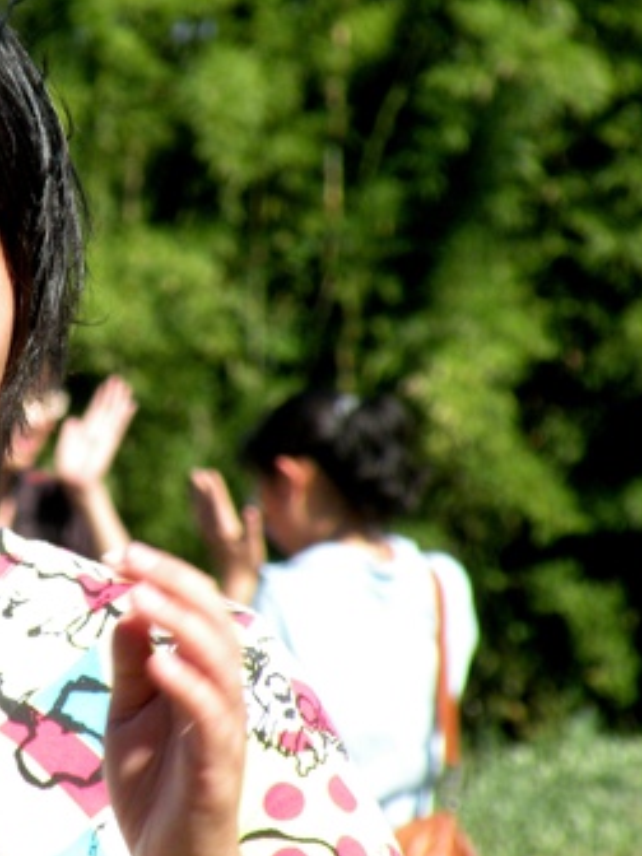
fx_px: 11647
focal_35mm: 471
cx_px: 54
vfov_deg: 4.2
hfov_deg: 3.2
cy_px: 418
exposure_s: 1/1000
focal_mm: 46.7
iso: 200
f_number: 4.5
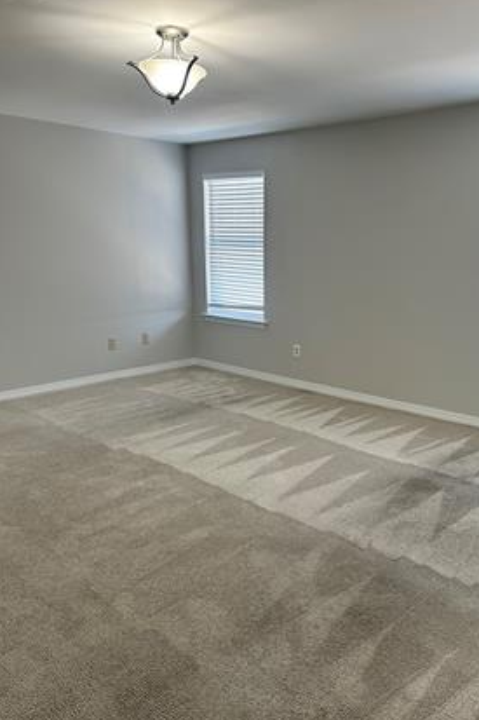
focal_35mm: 29
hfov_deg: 44.7
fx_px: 579
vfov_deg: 63.7
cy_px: 368
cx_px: 282
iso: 160
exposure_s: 1/121
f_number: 1.78
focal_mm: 6.86
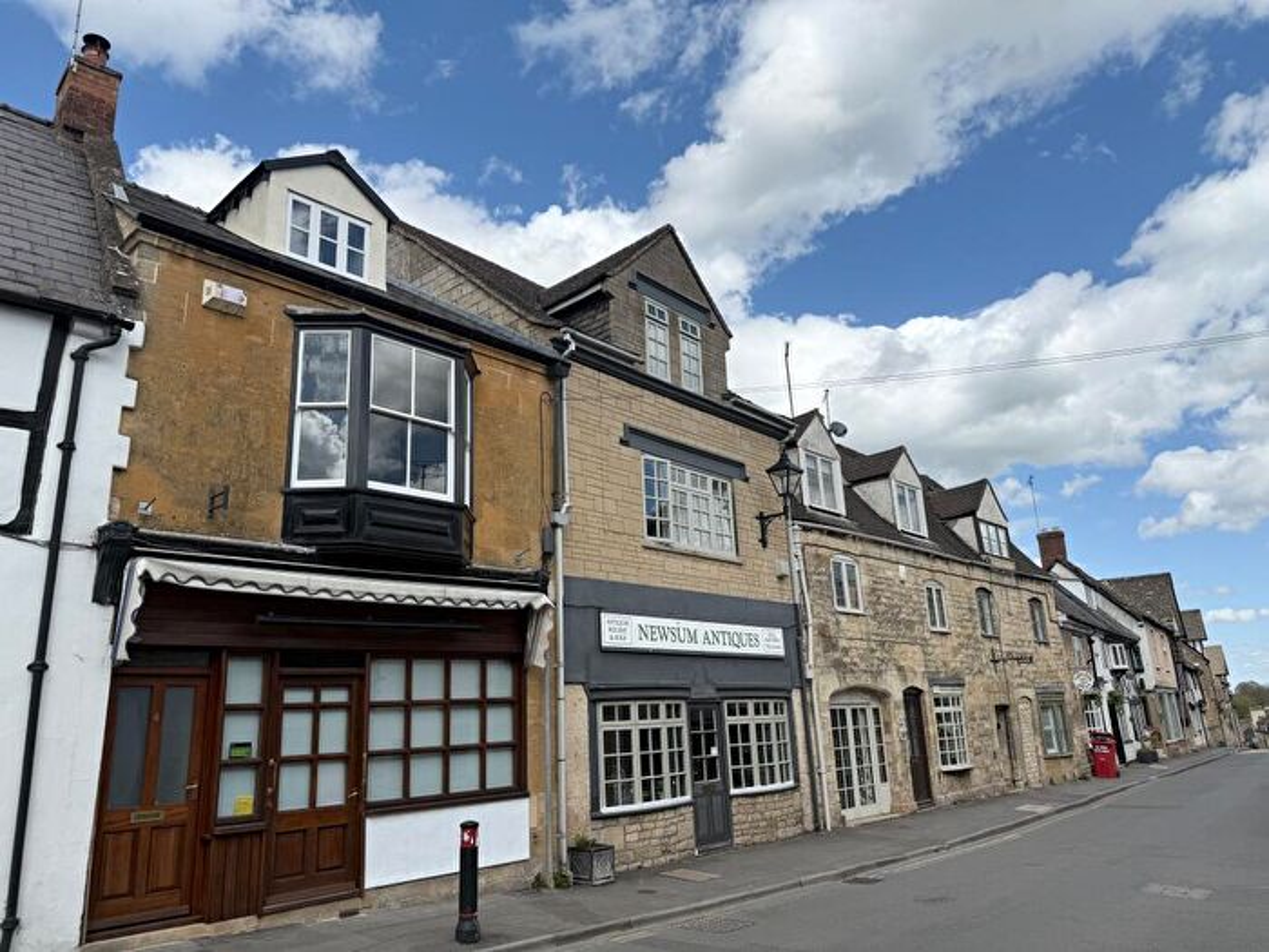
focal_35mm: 24
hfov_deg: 71.6
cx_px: 634
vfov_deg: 56.8
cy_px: 476
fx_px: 880
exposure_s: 1/5319
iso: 80
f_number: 1.78
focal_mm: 6.76
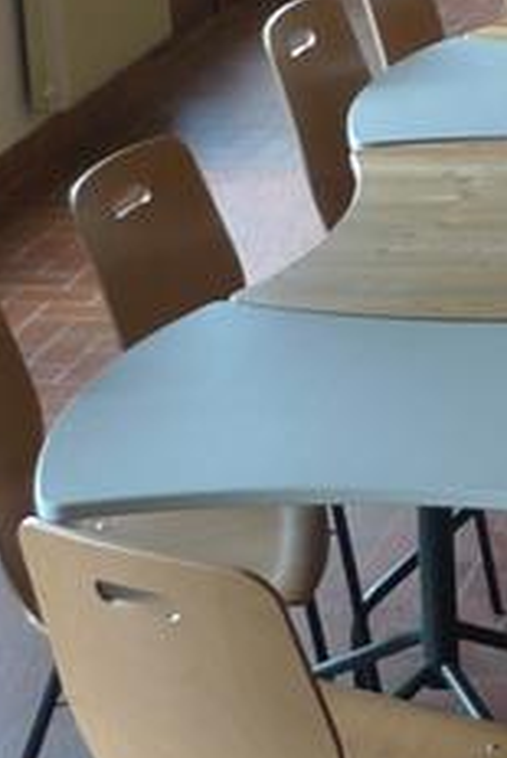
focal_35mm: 129
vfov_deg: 15.8
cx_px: 1070
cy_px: 209
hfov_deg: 9.8
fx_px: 2721
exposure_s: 1/40
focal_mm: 5.1
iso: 80
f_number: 2
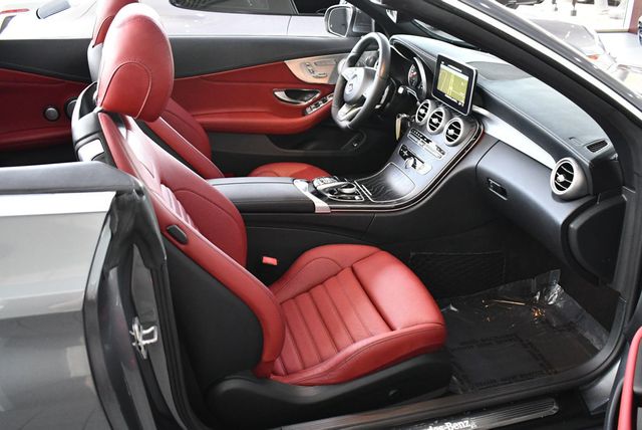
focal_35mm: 36
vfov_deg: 36.9
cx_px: 321
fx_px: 643
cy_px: 215
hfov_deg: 53.1
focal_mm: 18
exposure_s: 1/125
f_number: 3.5
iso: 2000
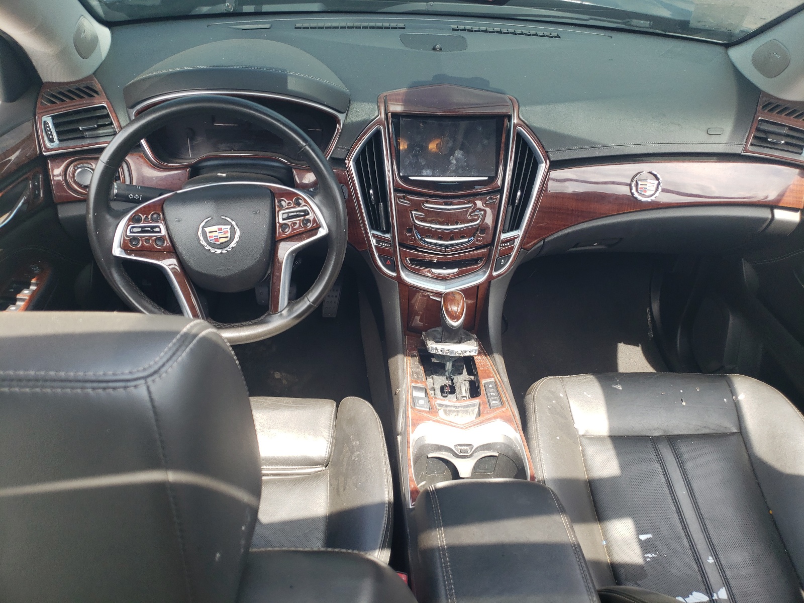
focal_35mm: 26
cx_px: 402
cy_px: 302
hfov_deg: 67.3
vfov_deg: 53.1
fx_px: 604
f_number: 1.5
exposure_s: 1/303
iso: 50
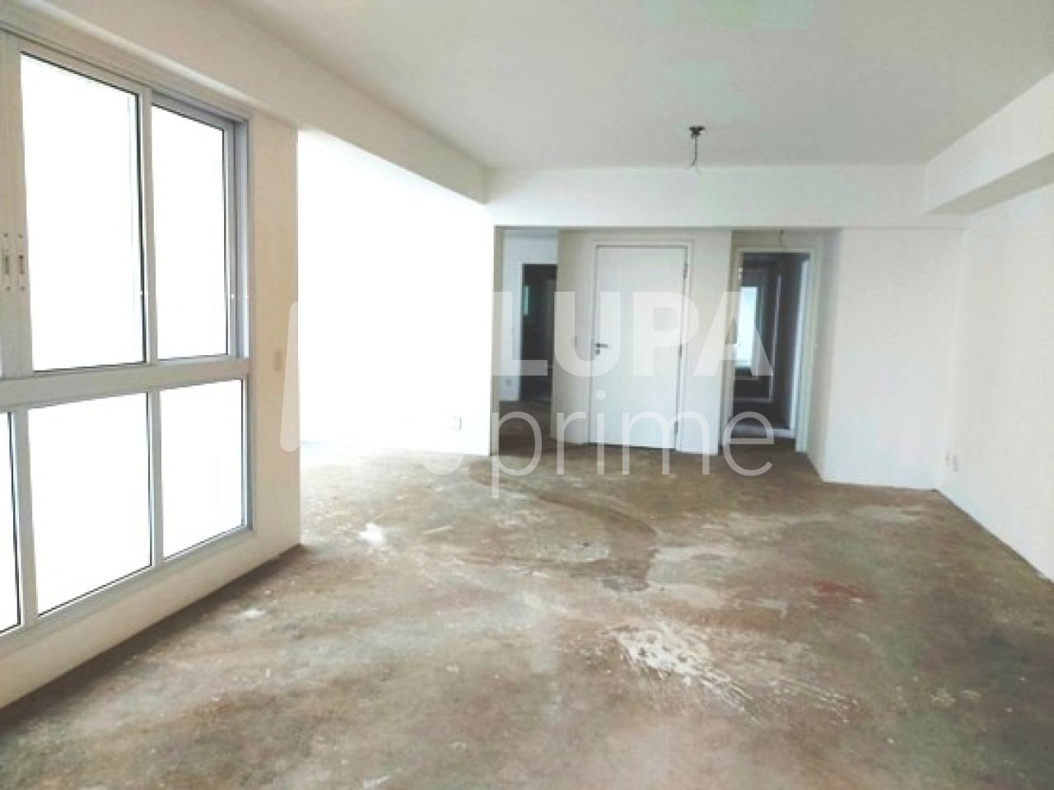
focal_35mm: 24
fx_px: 730
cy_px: 395
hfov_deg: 71.6
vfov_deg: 56.8
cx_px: 527
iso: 50
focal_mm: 5.23
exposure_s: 1/60
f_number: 1.8
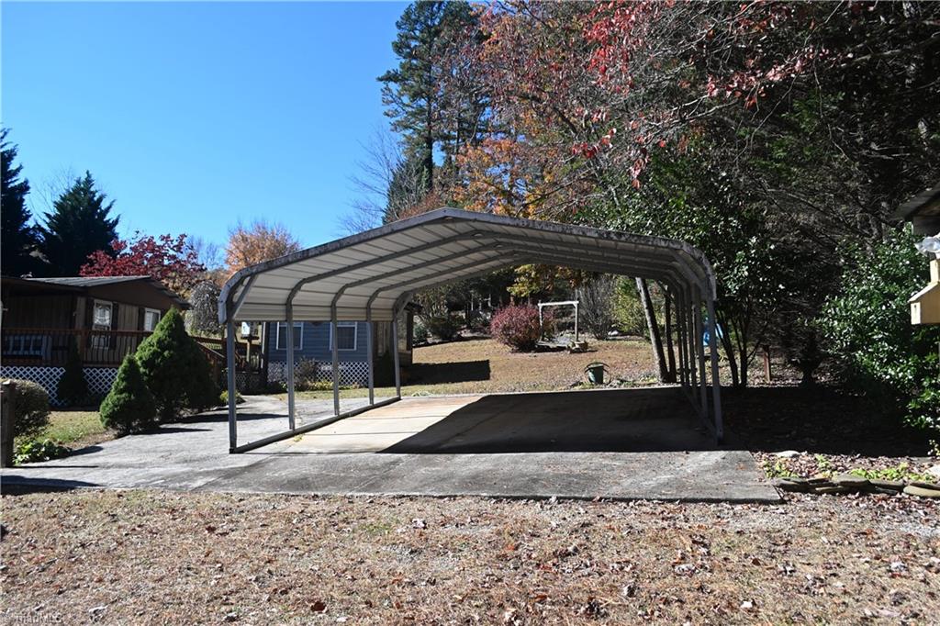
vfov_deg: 47.9
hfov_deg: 67.4
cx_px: 470
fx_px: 705
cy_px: 313
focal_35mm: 27
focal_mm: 18
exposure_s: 1/250
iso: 100
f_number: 5.6
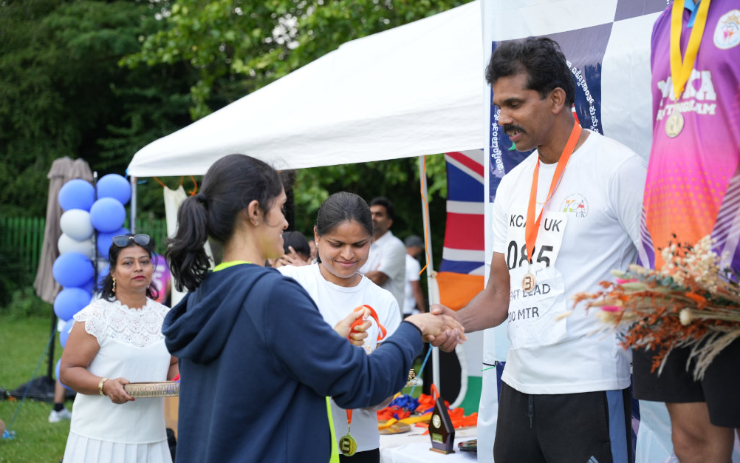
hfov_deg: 37.8
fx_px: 1081
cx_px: 375
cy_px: 230
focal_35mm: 54
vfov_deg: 24.1
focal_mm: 51.6
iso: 250
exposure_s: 1/250
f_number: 2.8
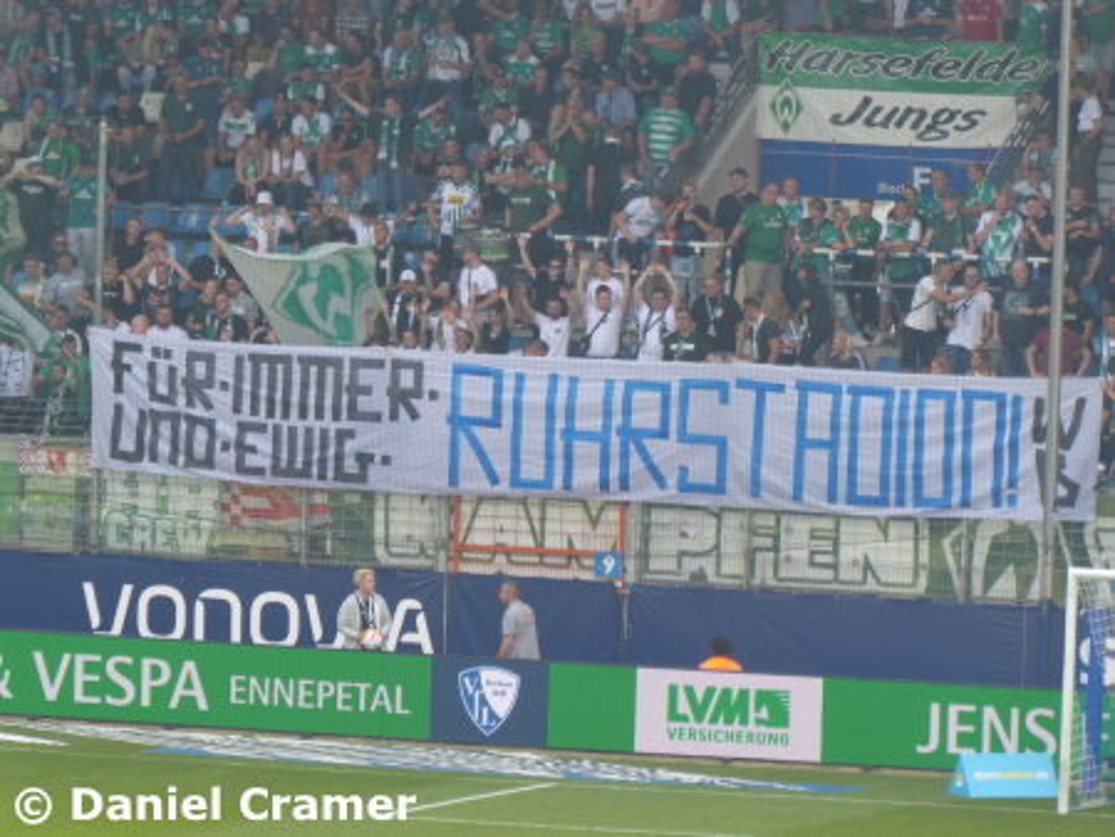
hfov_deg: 4.6
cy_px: 418
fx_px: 13890
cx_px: 558
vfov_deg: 3.5
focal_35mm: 431
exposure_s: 1/100
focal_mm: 77.3
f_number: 6
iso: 100
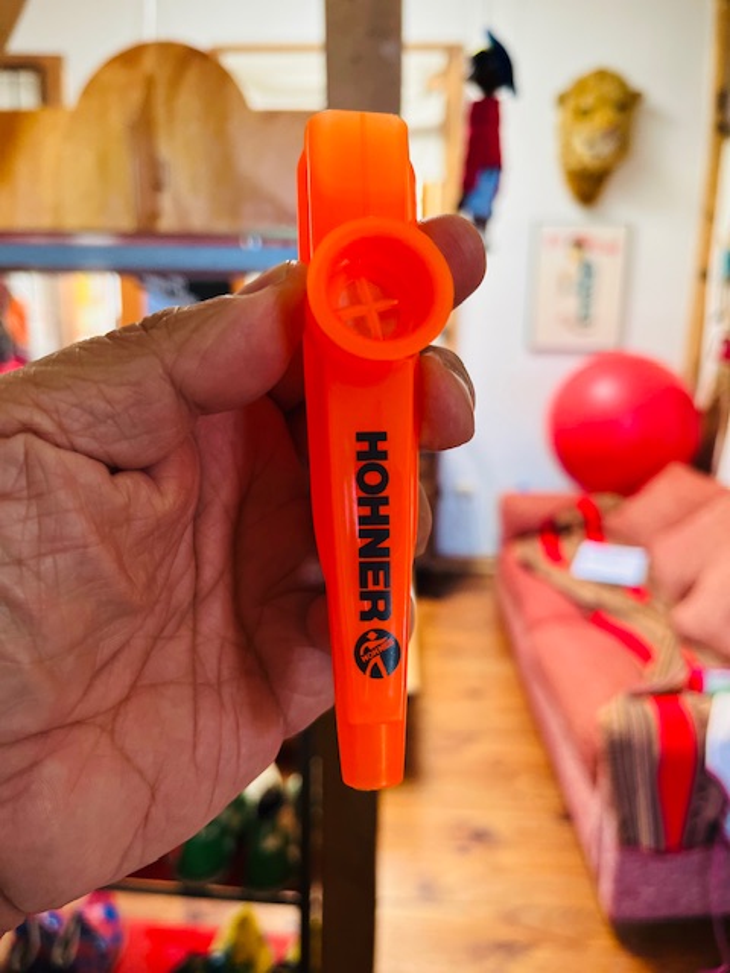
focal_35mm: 26
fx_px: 731
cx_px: 365
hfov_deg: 53.1
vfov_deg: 67.3
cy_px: 486
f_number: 1.6
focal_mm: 5.1
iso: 125
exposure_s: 1/103
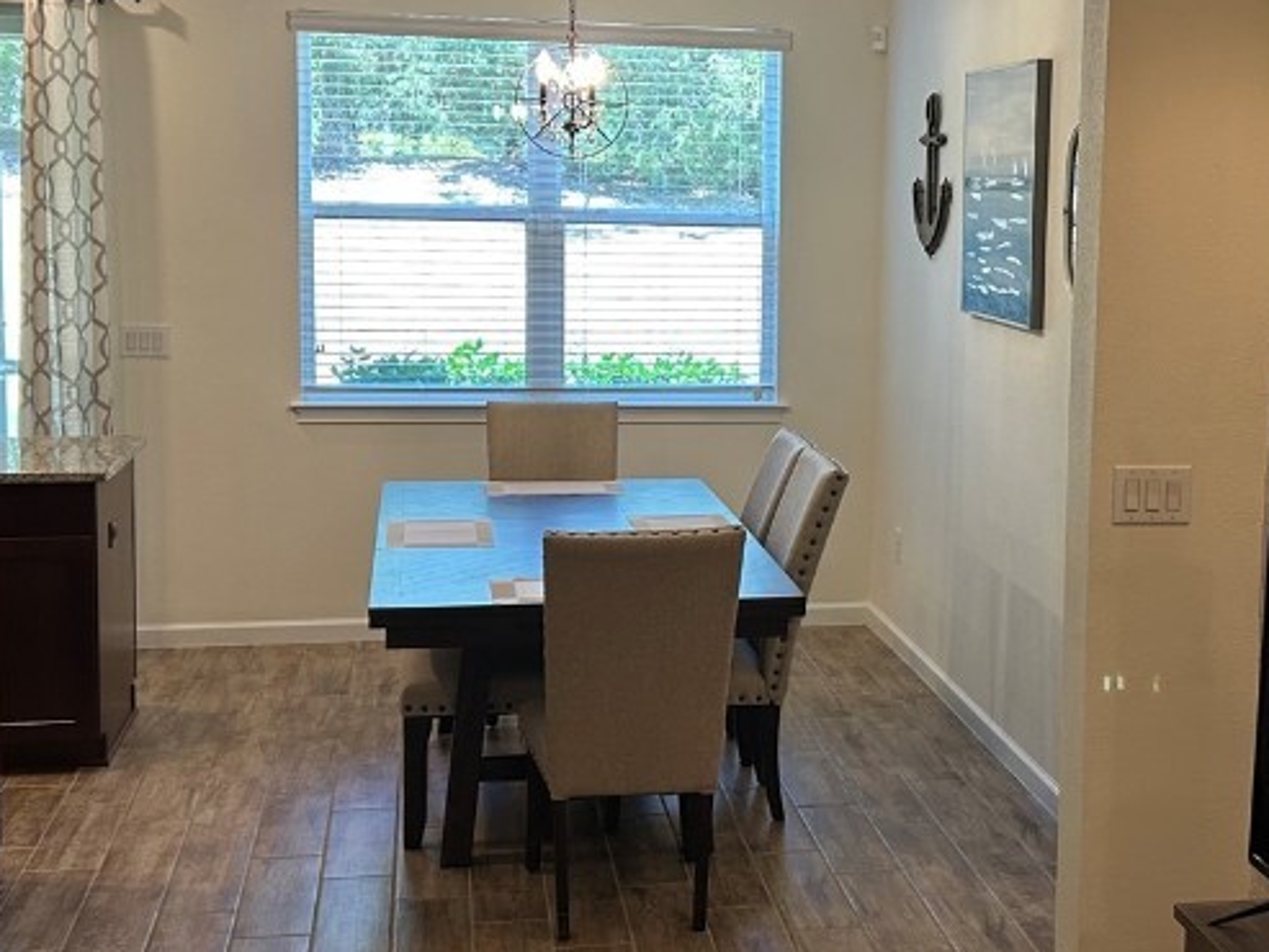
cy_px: 363
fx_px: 1980
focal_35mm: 54
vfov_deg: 27.0
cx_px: 842
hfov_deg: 35.2
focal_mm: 5.7
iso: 100
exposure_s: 1/120
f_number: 1.5
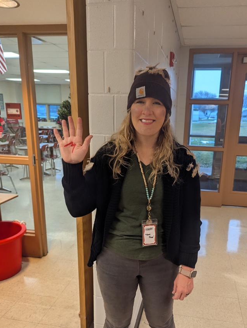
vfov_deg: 61.2
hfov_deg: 48.1
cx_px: 147
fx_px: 275
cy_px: 191
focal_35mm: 29
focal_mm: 6.81
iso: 365
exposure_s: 1/120
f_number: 1.85
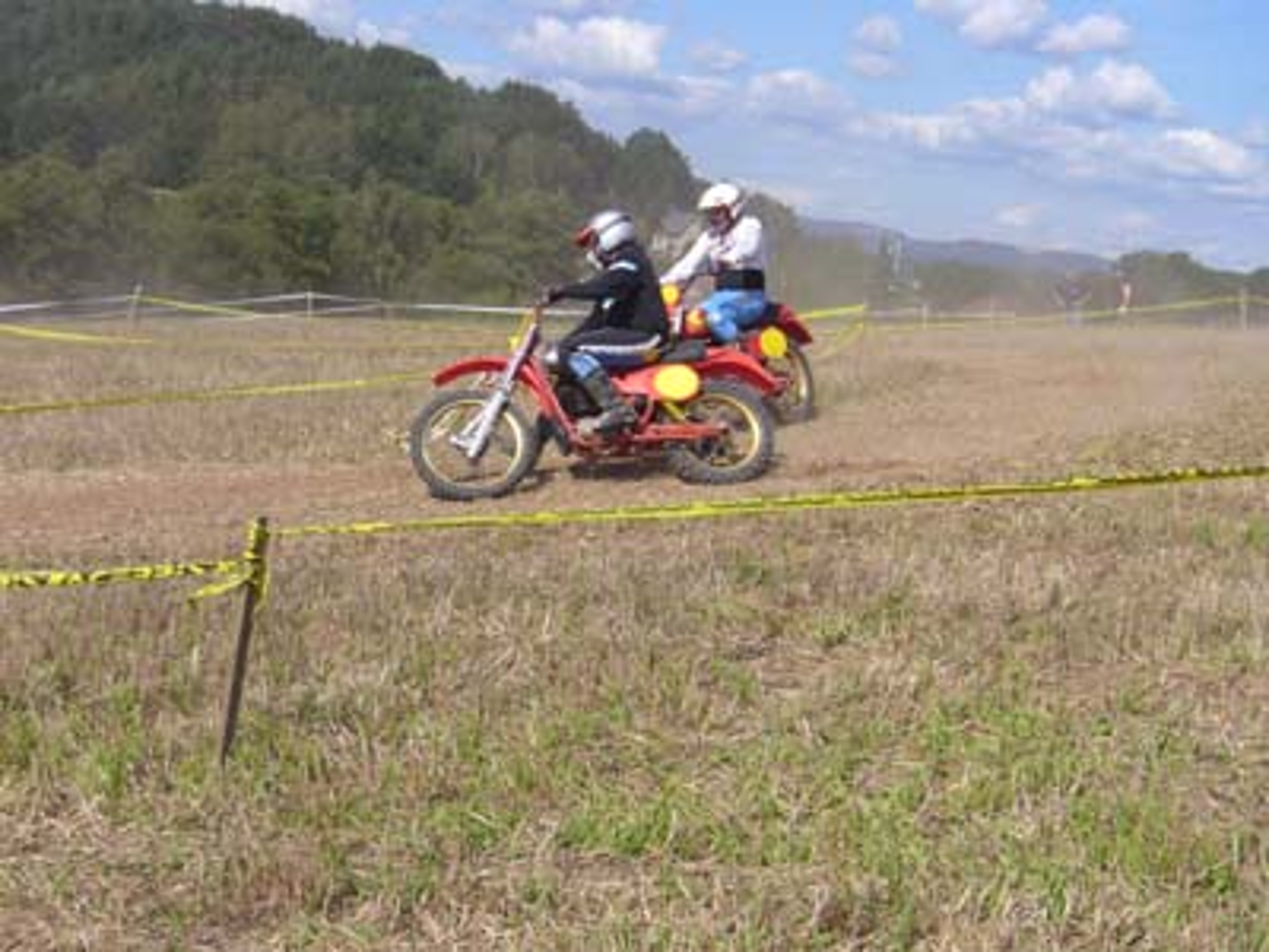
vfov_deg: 29.1
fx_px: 1833
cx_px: 634
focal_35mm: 50
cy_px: 476
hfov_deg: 38.2
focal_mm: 8.3
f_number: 6.7
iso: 100
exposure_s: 1/400
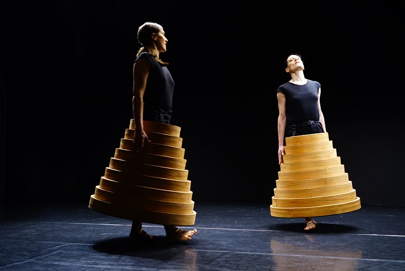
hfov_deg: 46.4
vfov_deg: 32.0
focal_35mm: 42
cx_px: 202
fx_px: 473
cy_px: 136
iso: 2000
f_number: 6.3
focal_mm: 42
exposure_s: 1/60
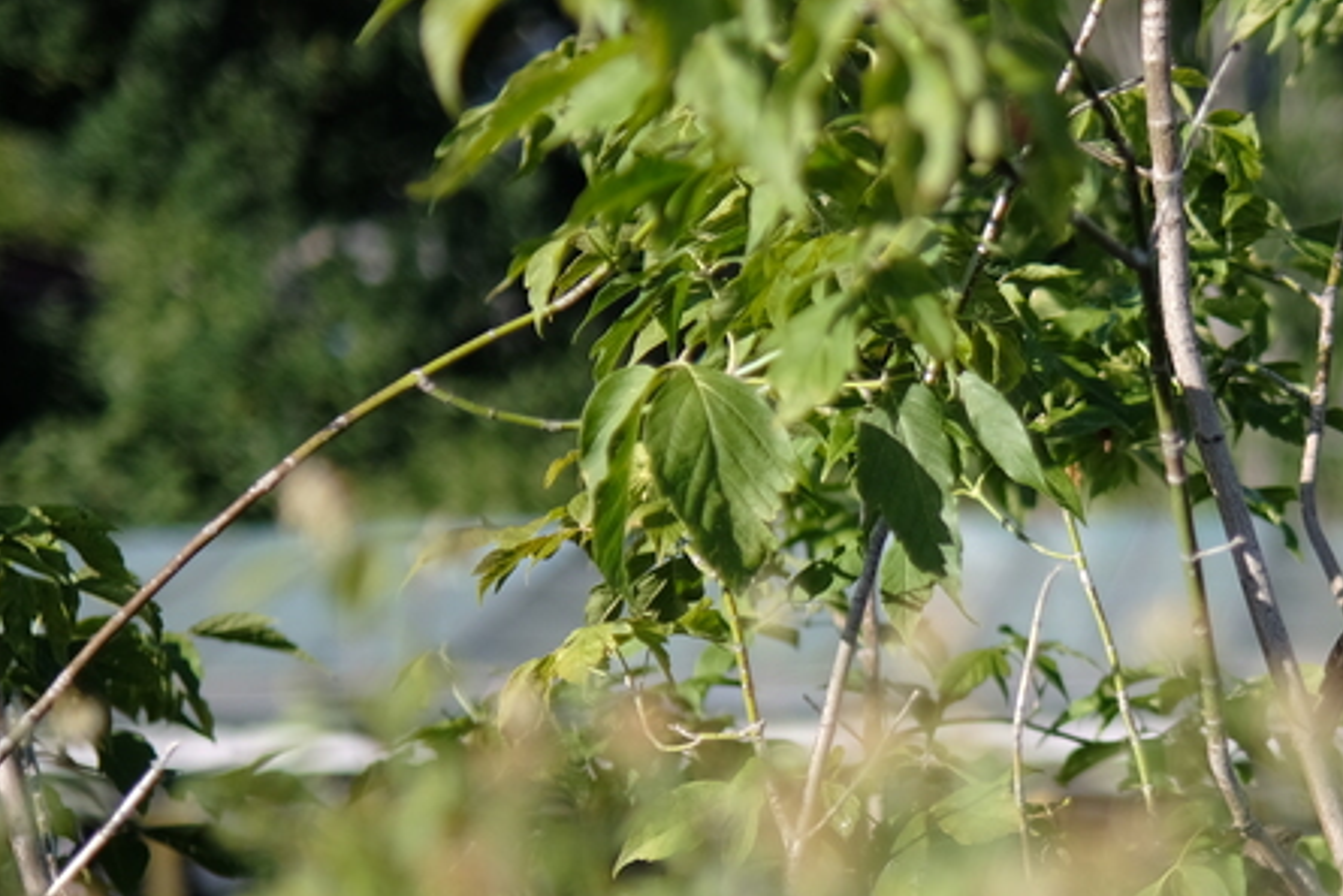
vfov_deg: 11.9
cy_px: 572
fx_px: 4291
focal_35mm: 115
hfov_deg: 17.5
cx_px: 1268
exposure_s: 1/3800
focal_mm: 33
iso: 160
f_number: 1.4
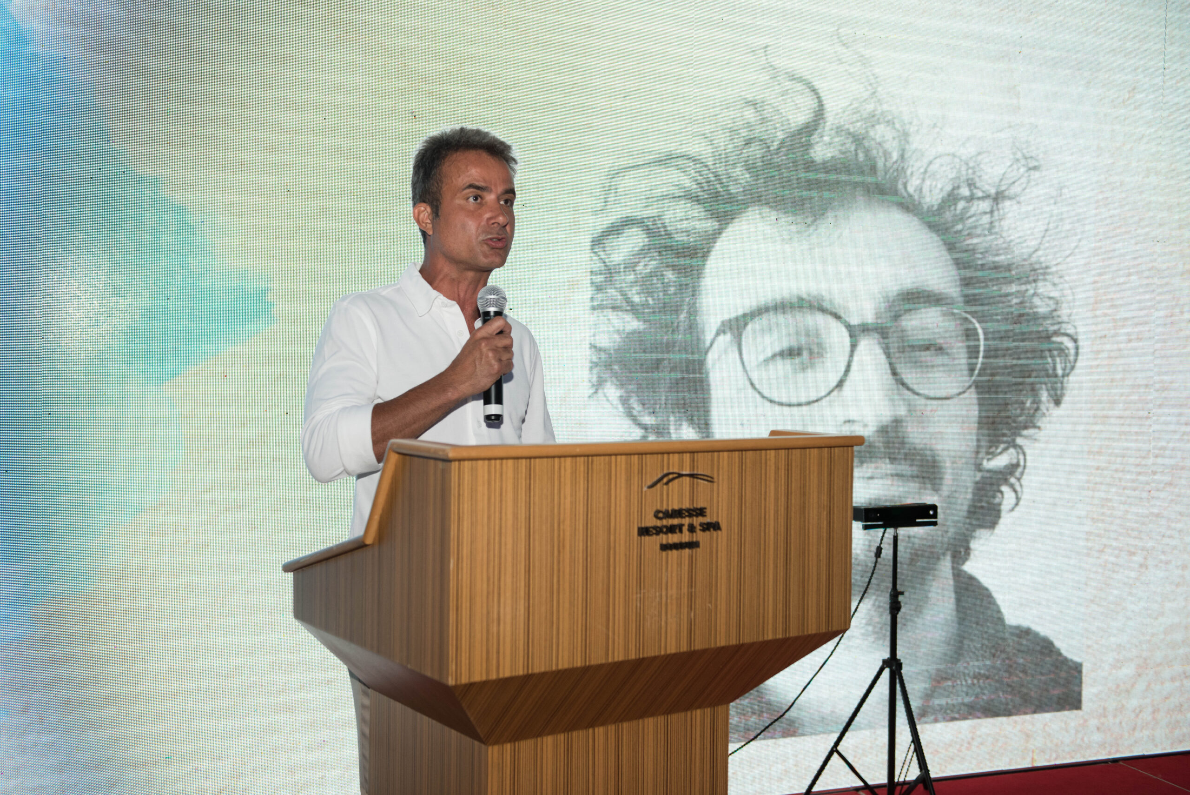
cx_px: 595
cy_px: 398
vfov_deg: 33.4
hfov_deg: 48.4
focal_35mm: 40
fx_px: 1323
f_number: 3.5
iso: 640
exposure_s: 1/125
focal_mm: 40
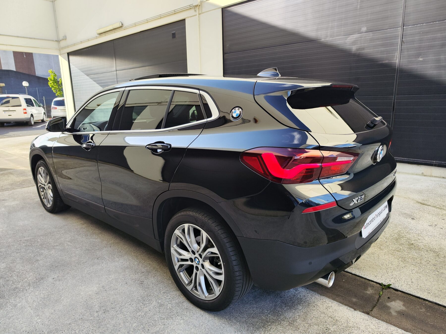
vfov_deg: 58.9
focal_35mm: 23
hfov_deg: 73.9
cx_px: 223
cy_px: 167
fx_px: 296
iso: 50
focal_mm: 7.01
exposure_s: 1/241
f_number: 1.69
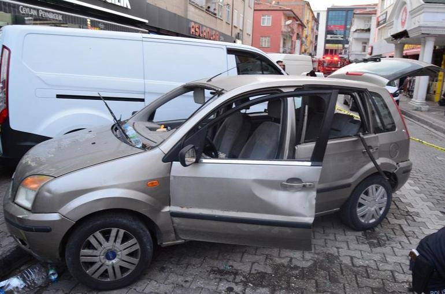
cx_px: 222
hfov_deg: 67.5
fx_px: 333
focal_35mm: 27
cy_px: 147
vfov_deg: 47.7
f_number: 8
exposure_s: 1/50
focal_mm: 18
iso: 800
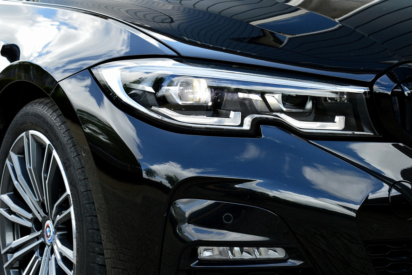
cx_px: 206
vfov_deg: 19.7
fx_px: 790
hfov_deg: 29.2
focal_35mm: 69
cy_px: 138
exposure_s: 1/200
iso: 400
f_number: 10
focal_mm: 46
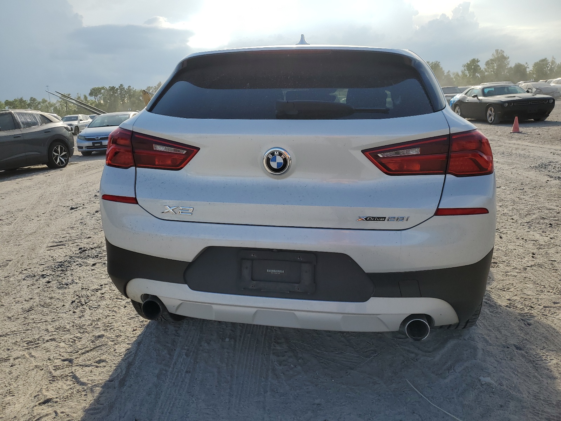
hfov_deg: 67.3
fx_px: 421
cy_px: 210
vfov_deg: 53.1
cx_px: 280
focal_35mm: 26
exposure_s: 1/2500
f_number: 1.5
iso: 50
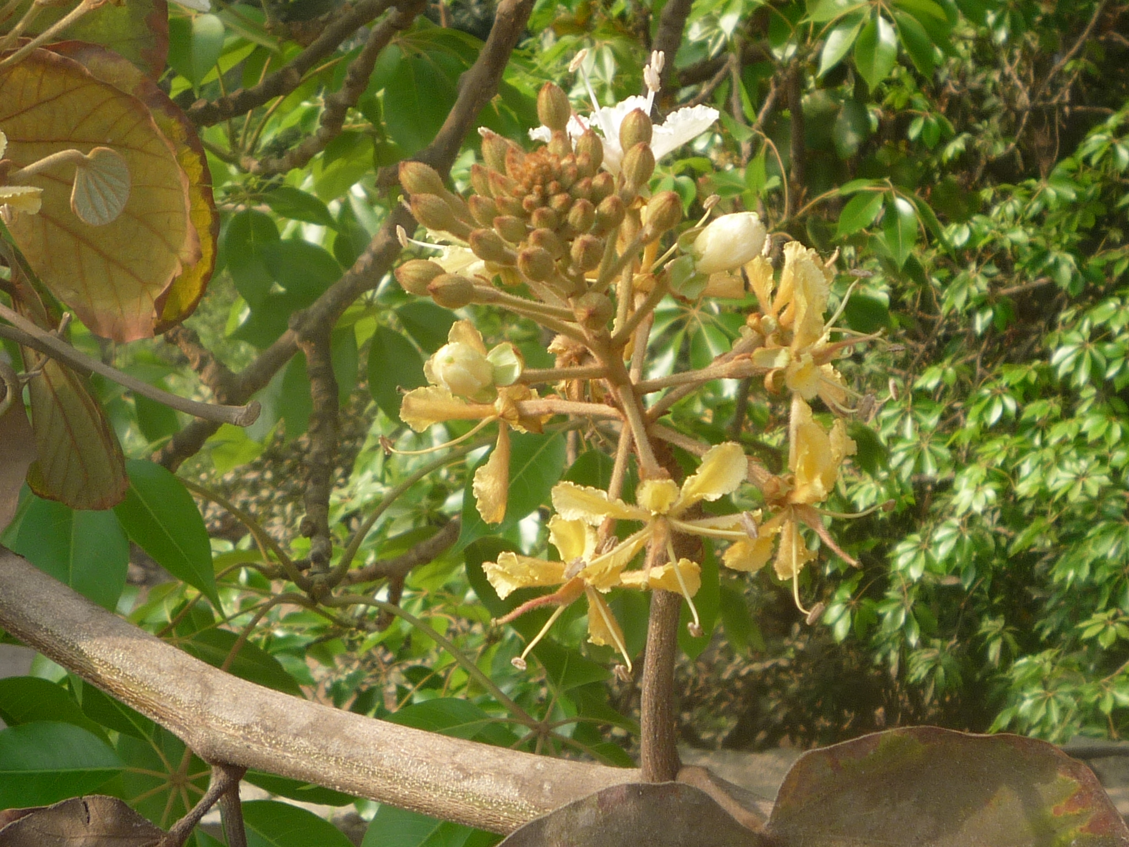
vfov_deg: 20.7
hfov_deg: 27.4
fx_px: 2316
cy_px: 424
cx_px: 564
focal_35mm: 71
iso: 100
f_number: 4.3
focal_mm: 7
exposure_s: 1/200
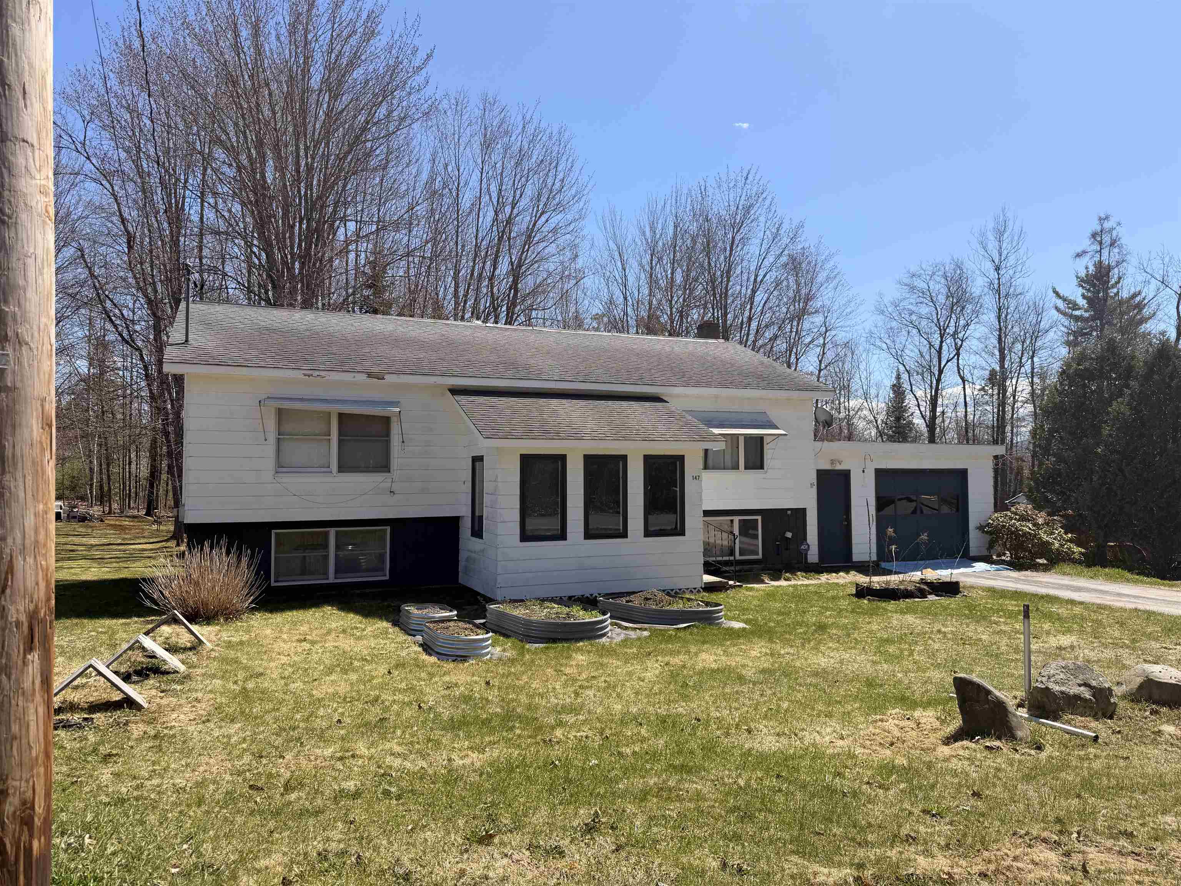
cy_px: 443
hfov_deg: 71.6
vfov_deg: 56.8
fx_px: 819
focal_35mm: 24
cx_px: 590
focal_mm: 6.76
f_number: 1.78
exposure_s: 1/3425
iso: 80
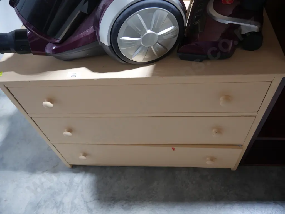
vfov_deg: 49.8
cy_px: 107
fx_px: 231
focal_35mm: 28
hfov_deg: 63.4
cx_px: 142
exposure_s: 1/60
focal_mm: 14
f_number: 3.5
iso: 640
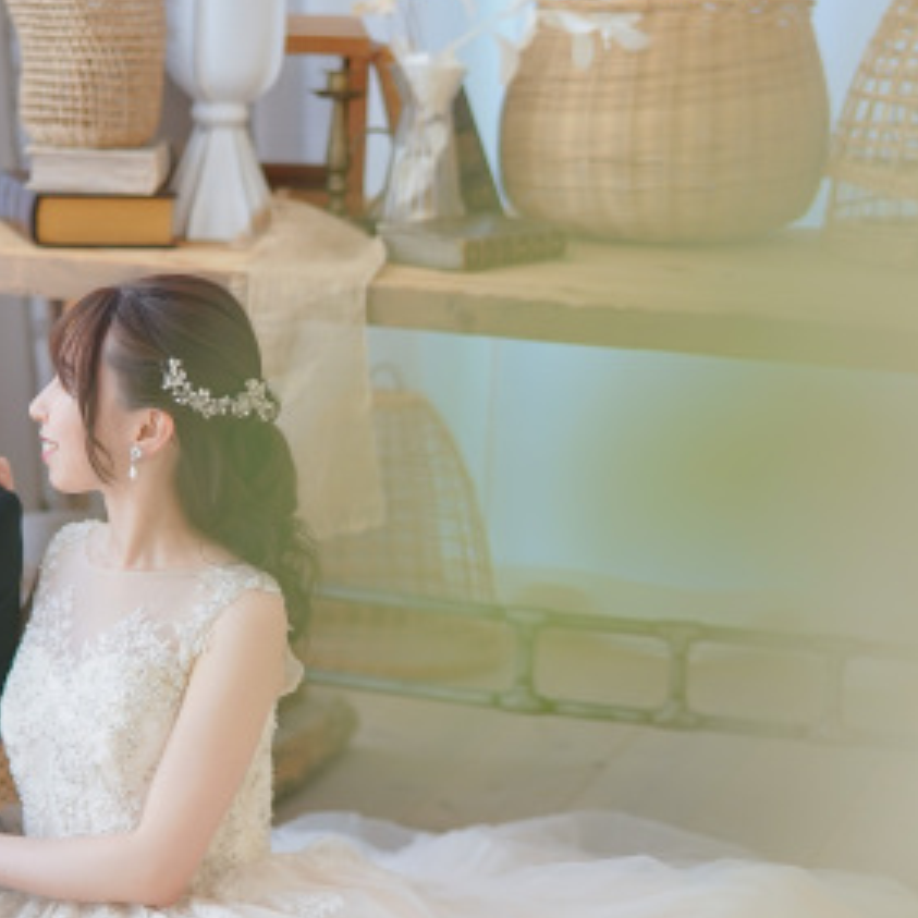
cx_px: 350
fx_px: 3630
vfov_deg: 14.4
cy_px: 485
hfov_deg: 14.4
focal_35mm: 121
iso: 250
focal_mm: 50
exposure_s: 1/400
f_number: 1.4
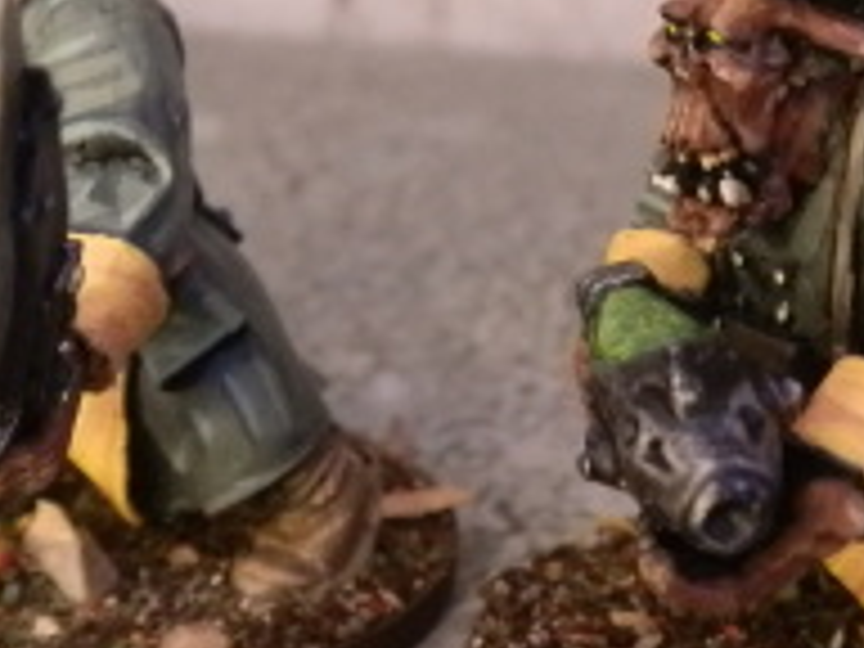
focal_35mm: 78
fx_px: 1947
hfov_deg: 24.9
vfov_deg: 18.9
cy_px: 270
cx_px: 576
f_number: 3.1
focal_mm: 5
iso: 400
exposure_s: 1/125
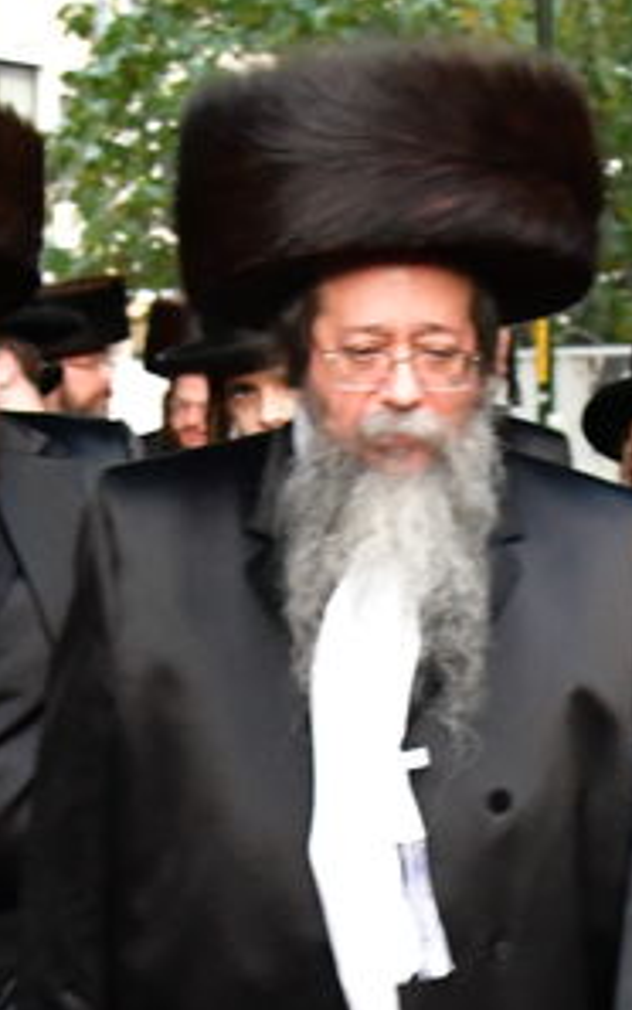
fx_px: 3963
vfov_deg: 14.4
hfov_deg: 9.1
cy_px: 869
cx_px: 275
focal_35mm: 144
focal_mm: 30
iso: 6400
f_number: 5.6
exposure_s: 1/100
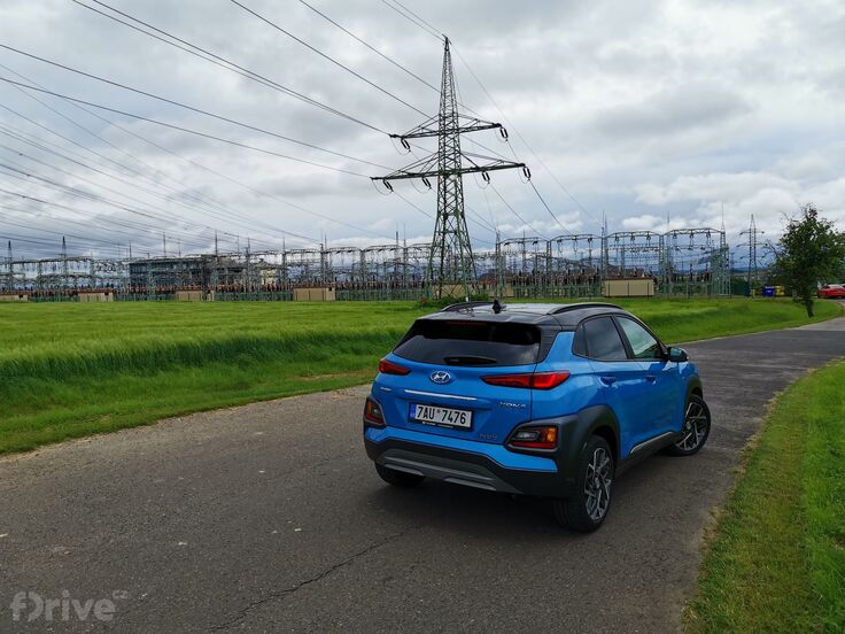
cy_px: 317
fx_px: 635
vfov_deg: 53.1
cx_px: 422
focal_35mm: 26
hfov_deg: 67.3
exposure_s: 1/4367
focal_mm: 4.66
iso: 50
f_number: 1.4
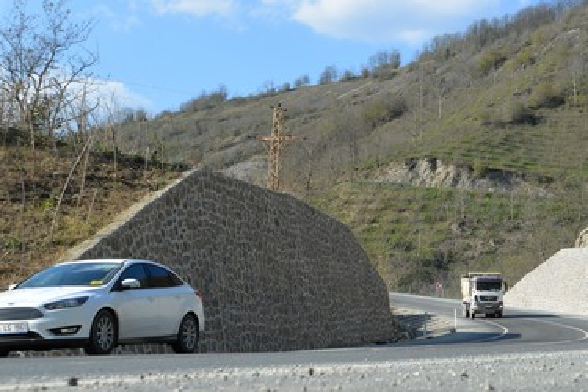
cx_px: 464
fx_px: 1225
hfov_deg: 26.5
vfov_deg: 18.2
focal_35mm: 75
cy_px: 209
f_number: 8
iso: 110
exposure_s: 1/250
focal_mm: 42
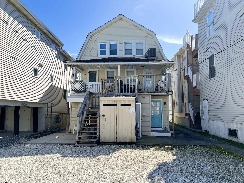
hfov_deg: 67.3
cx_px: 122
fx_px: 183
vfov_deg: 53.1
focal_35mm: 26
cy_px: 92
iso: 50
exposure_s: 1/3968
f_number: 1.5
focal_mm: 5.7
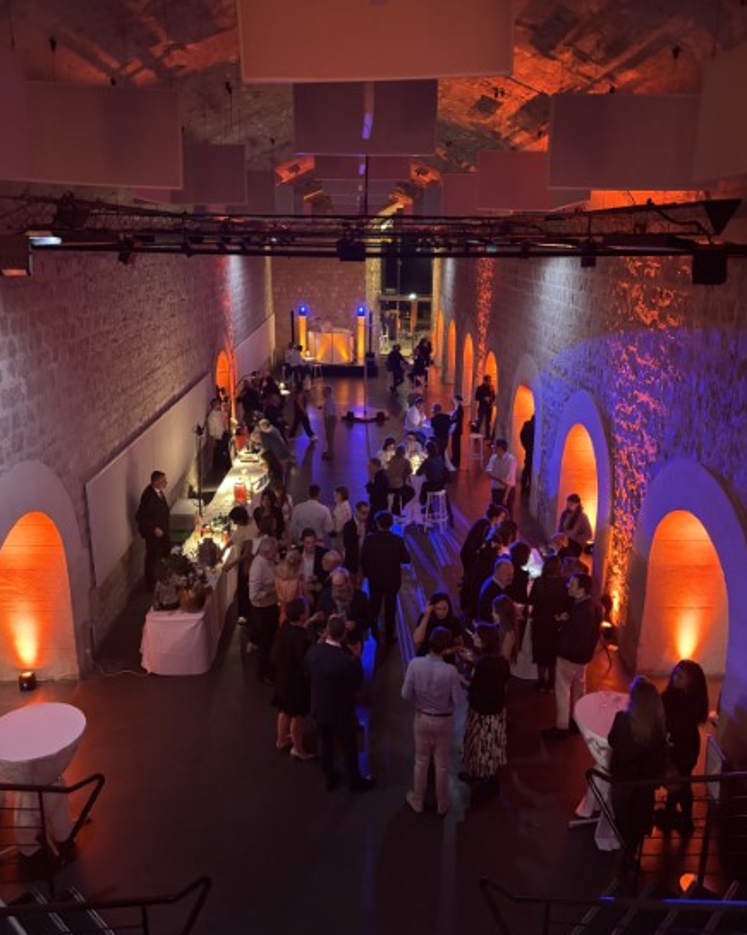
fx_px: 774
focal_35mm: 28
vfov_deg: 62.2
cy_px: 473
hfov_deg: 51.5
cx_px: 374
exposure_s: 1/29
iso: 640
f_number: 1.6
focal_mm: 5.96
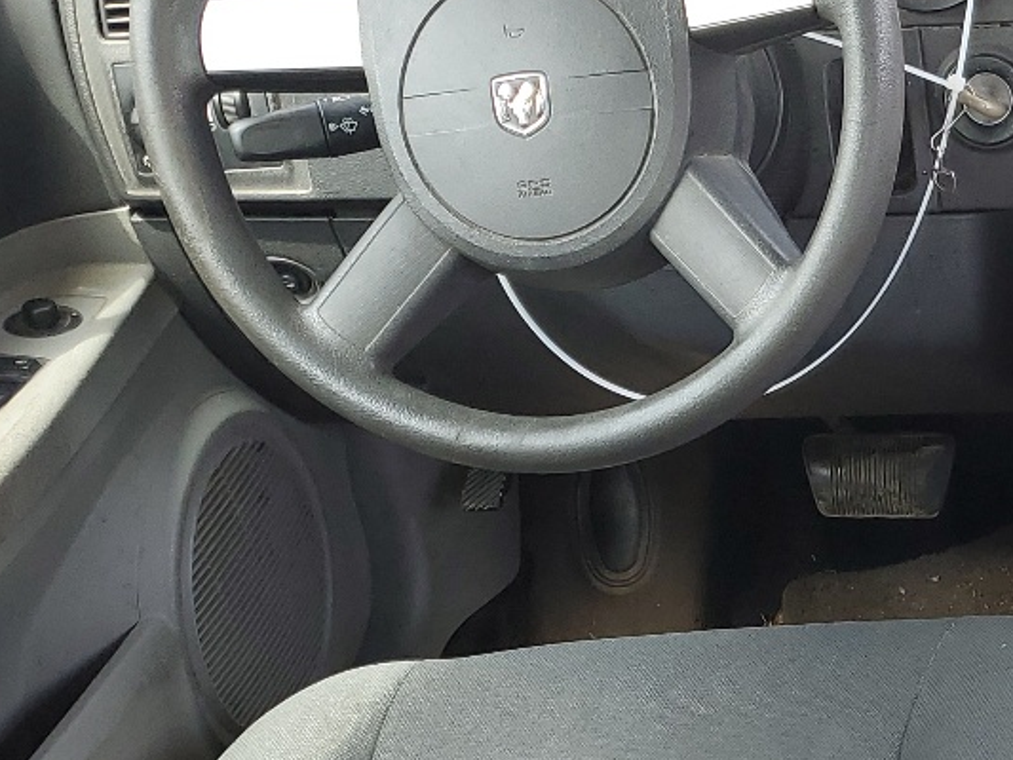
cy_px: 728
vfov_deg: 18.5
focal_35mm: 78
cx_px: 1237
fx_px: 2283
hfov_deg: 22.8
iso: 50
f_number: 1.5
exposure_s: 1/145
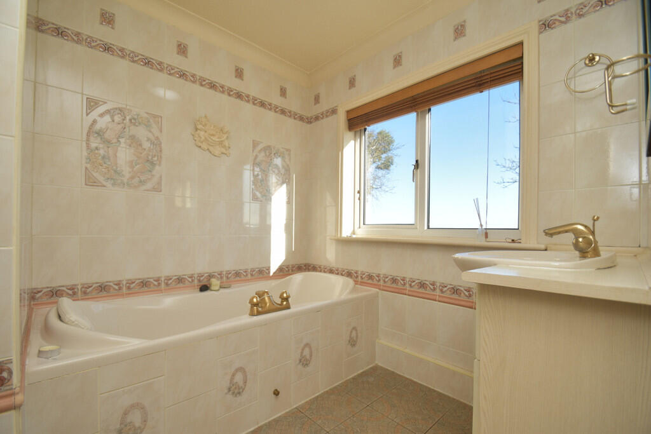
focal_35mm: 15
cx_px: 326
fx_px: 271
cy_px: 217
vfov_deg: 77.3
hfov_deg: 100.4
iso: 100
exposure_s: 1/200
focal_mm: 10
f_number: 4.5
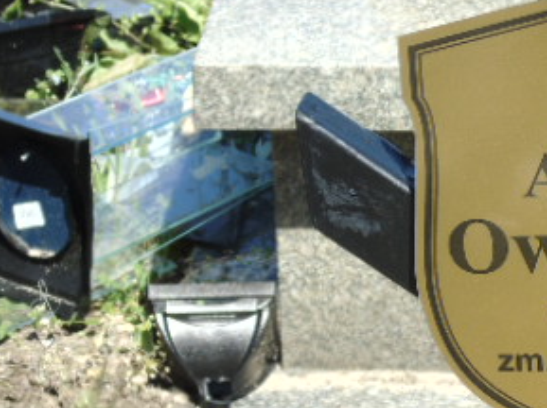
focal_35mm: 275
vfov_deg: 5.4
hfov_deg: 7.2
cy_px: 340
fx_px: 4340
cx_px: 600
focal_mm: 22
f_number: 4.6
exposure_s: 1/400
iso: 80
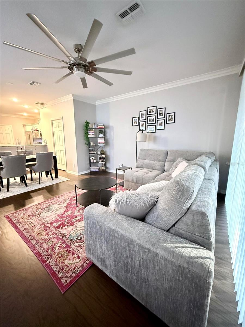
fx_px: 132
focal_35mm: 14
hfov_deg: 85.7
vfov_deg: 102.1
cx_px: 122
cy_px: 164
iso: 1600
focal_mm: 2.22
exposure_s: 1/40
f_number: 2.2
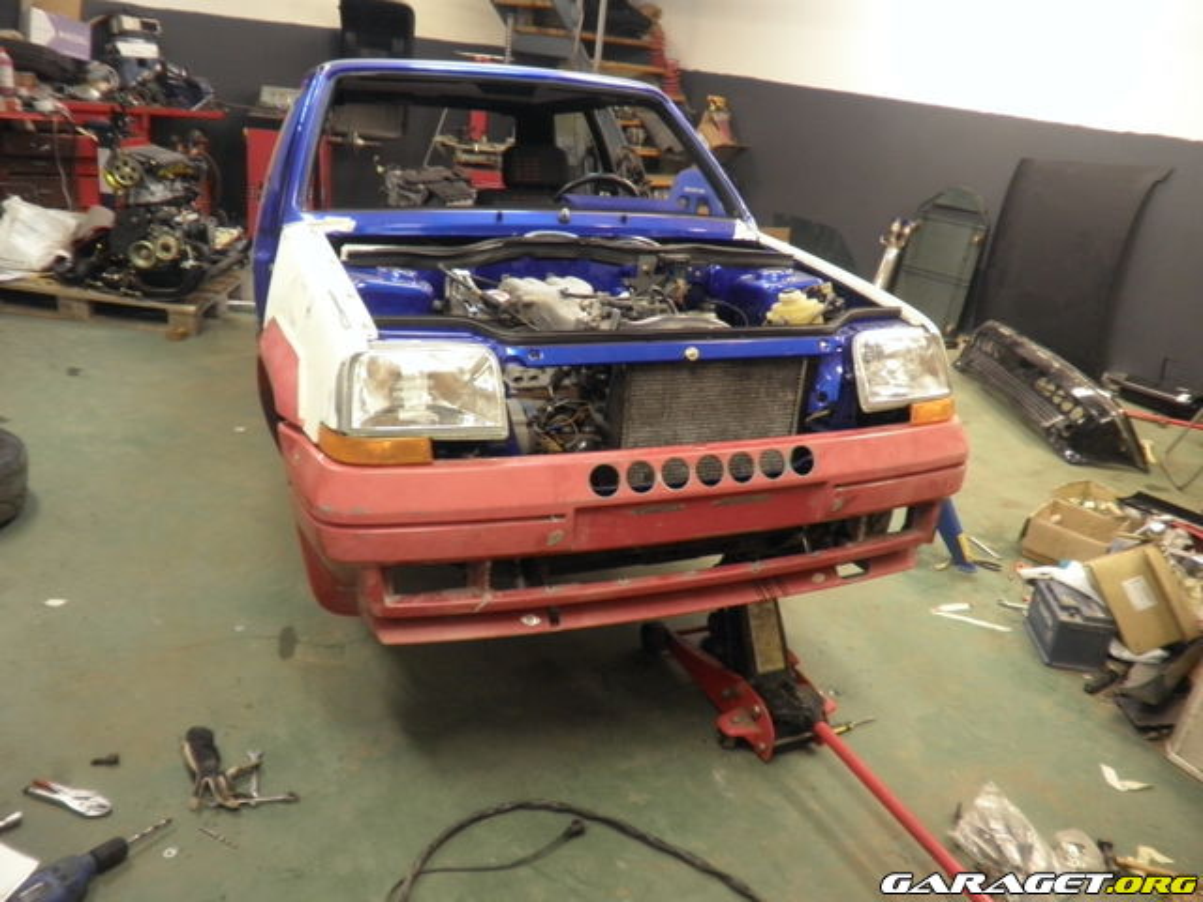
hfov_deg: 67.3
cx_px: 602
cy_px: 451
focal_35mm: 26
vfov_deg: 53.1
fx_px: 904
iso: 160
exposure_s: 1/6
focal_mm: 4.65
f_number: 2.6
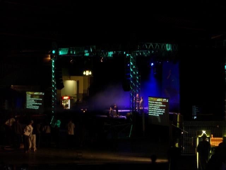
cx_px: 113
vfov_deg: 16.8
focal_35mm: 88
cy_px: 85
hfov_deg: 22.3
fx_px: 575
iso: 100
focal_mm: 14.6
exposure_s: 1/8
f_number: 4.4
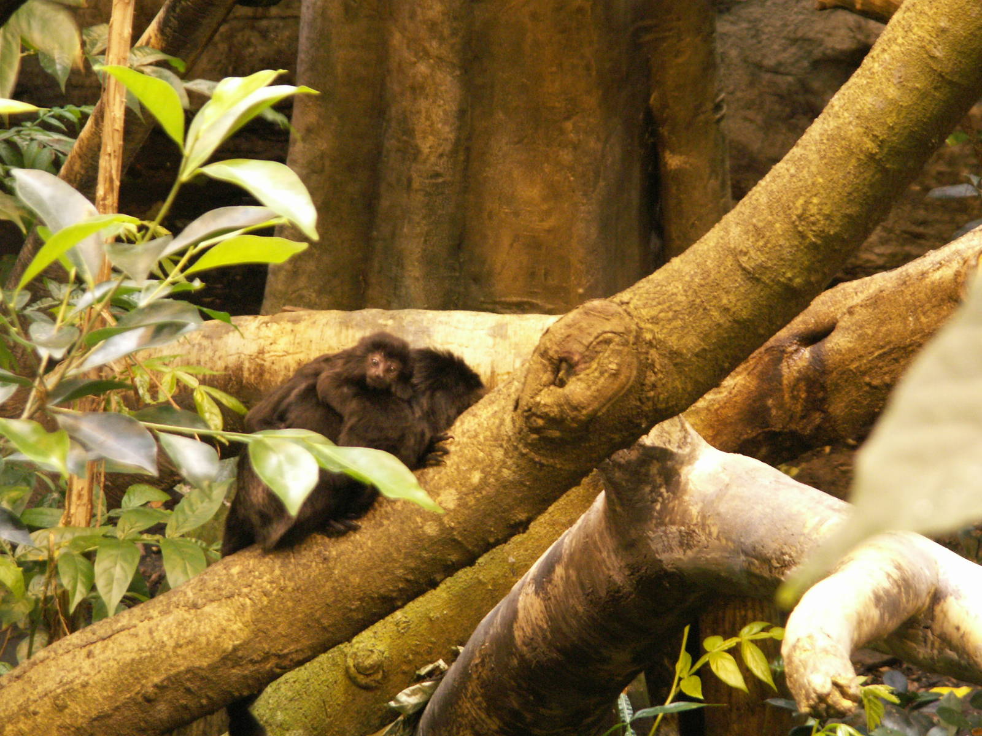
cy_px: 368
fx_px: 5220
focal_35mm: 184
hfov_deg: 10.7
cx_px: 491
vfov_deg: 8.1
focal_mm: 30.13
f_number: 4
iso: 160
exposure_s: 1/8
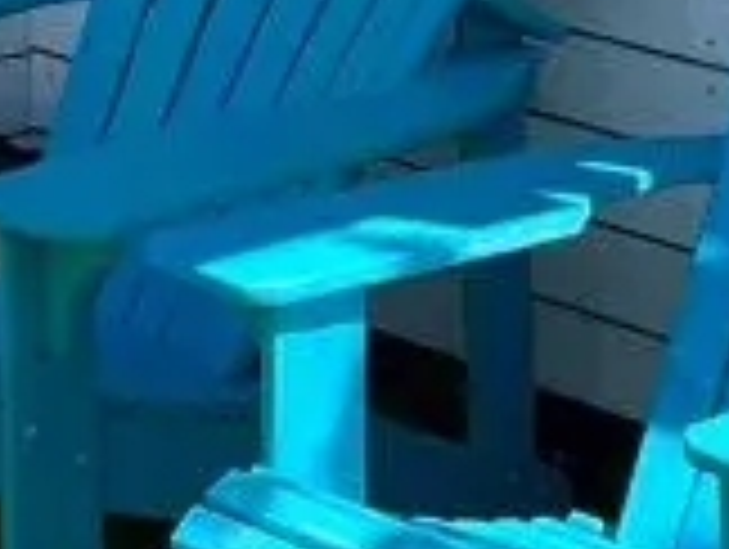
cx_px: -540
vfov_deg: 6.7
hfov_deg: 9.2
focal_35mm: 205
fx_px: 4324
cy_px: -936
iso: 50
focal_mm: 5.1
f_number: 1.6
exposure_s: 1/1623
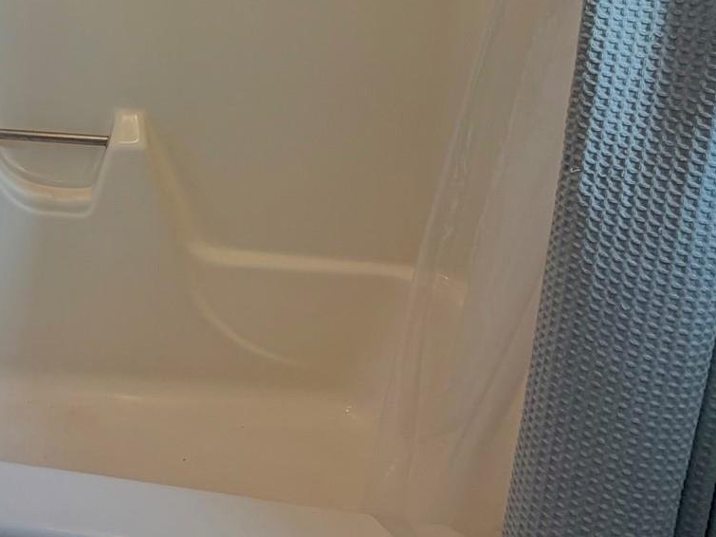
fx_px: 786
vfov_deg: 33.2
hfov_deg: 43.6
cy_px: -47
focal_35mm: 38
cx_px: 39
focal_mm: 2.22
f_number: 2.2
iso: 160
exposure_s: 1/120
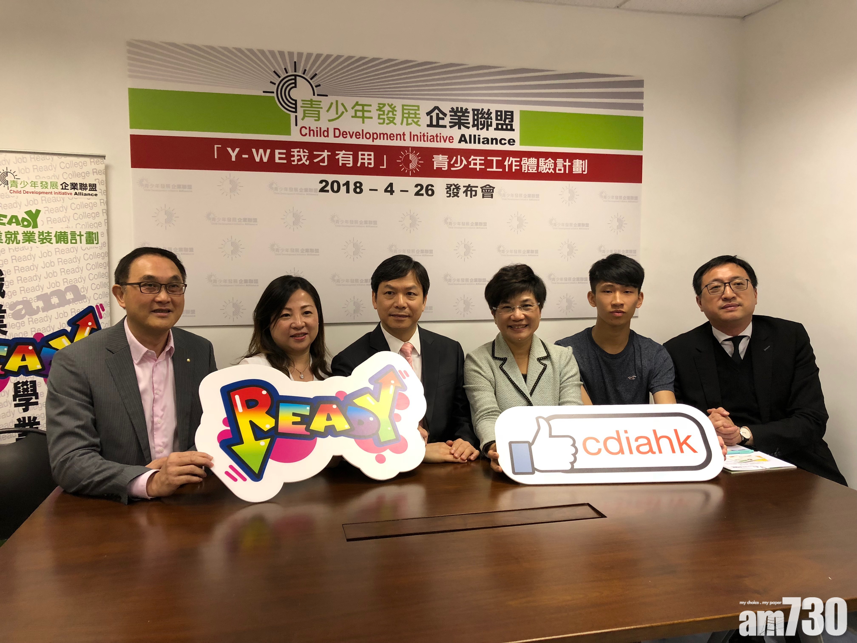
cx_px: 428
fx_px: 693
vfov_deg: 49.7
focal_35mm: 28
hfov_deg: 63.4
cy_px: 322
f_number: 1.8
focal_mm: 4
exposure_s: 1/25
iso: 40
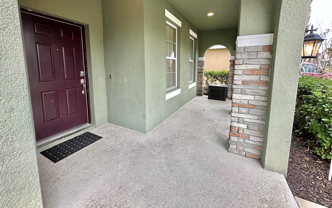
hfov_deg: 101.5
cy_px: 83
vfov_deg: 73.9
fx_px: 136
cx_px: 167
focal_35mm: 15
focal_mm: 2.22
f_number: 2.2
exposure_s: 1/99
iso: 100
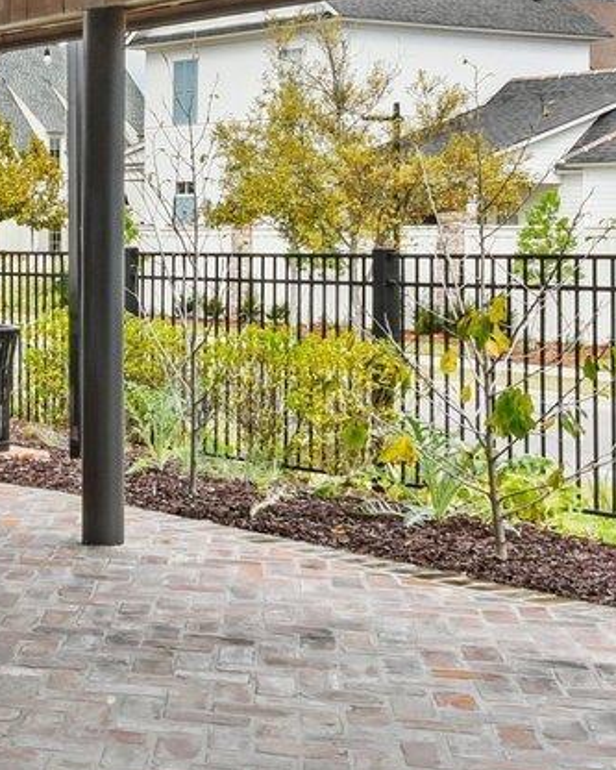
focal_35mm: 74
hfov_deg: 18.5
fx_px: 1686
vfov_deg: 25.6
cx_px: -287
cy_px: 251
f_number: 14
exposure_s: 1/40
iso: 800
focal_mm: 16
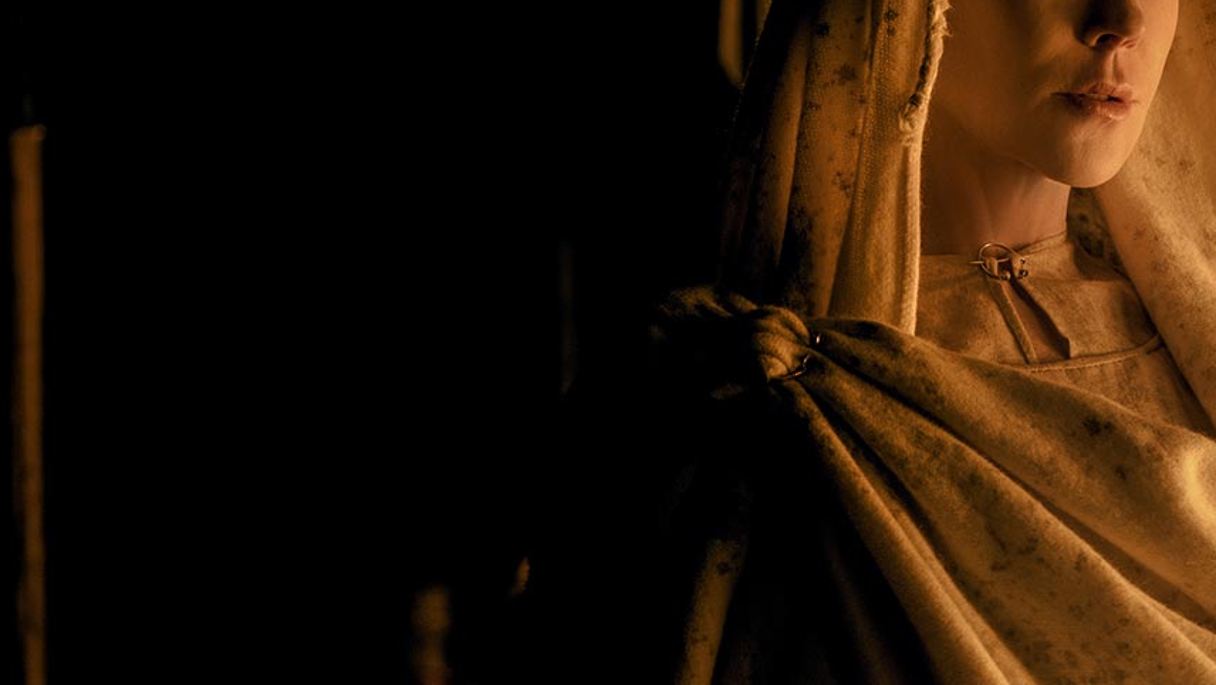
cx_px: 1159
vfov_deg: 5.8
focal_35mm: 208
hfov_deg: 10.3
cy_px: 495
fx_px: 6708
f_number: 2.8
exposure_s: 1/60
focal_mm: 85
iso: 400
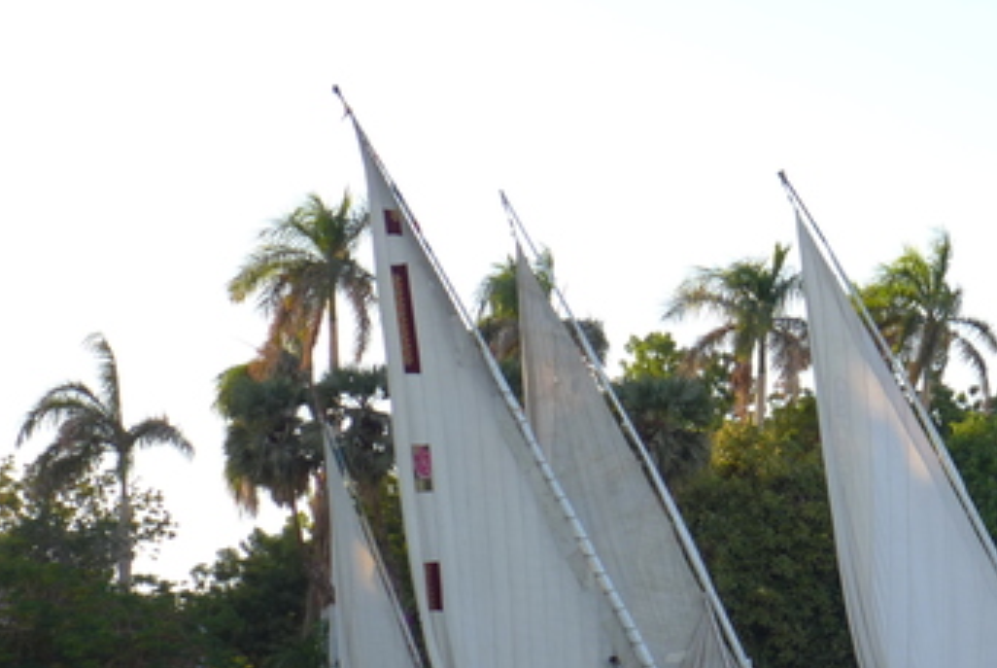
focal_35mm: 168
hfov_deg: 12.1
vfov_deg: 8.2
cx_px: 891
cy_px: 648
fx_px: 4659
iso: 80
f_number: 2.8
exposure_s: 1/320
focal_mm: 15.7
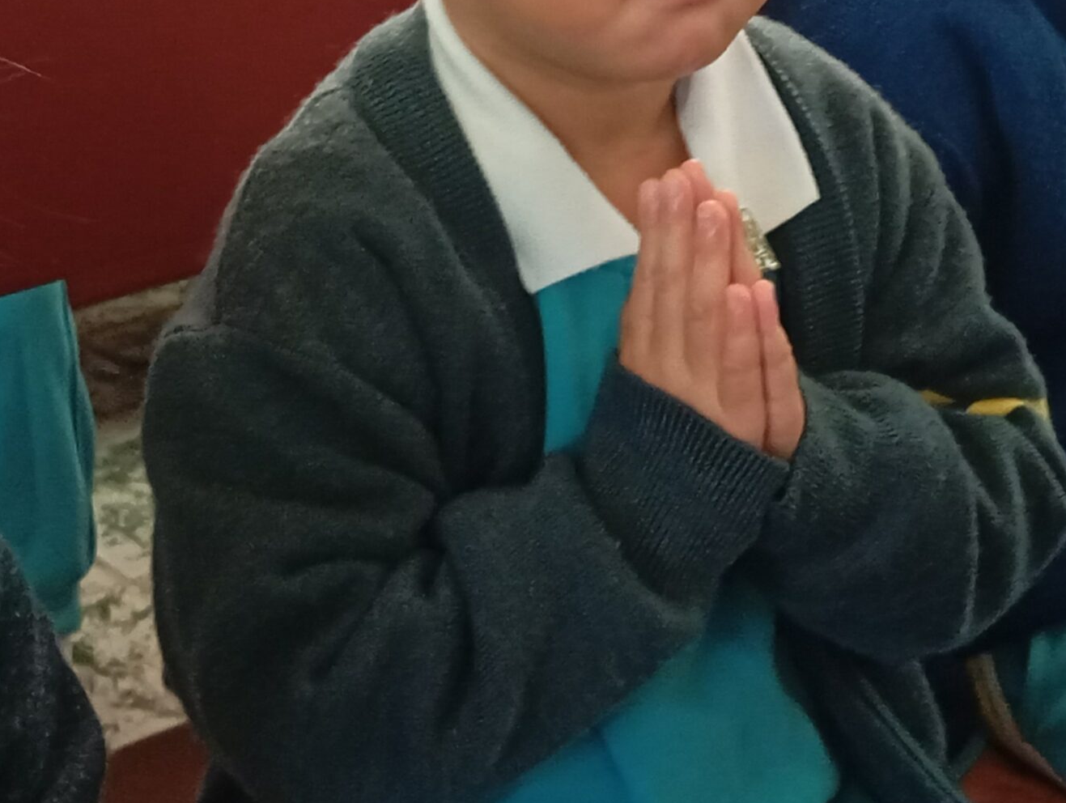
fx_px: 3238
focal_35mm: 105
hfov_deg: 18.7
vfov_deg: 14.0
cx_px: 672
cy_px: 136
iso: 1293
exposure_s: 1/25
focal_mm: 4.22
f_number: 1.8
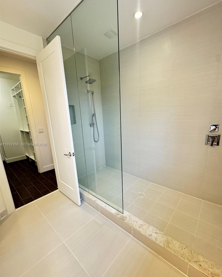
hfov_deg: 84.0
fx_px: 123
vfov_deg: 96.7
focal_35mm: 15
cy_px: 145
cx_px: 114
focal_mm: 2.22
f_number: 2.2
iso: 320
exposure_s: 1/60
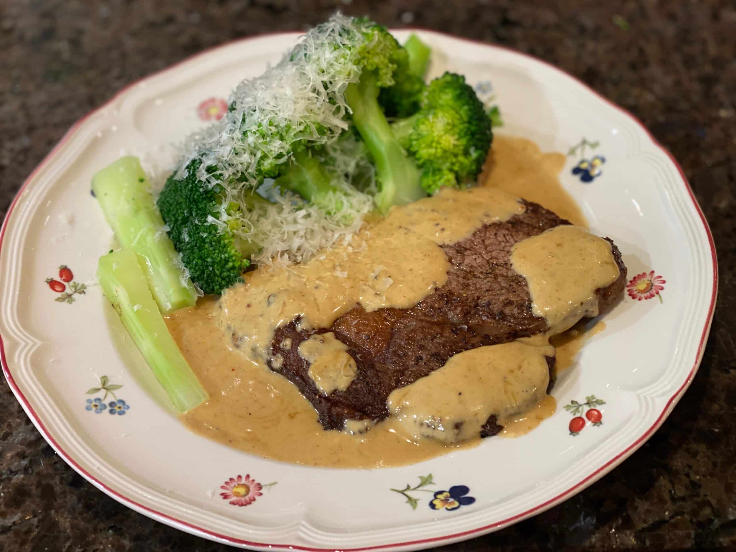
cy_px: 276
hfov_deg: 36.8
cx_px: 368
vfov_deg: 28.0
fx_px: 1106
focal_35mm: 52
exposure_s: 1/33
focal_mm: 6
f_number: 2
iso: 125
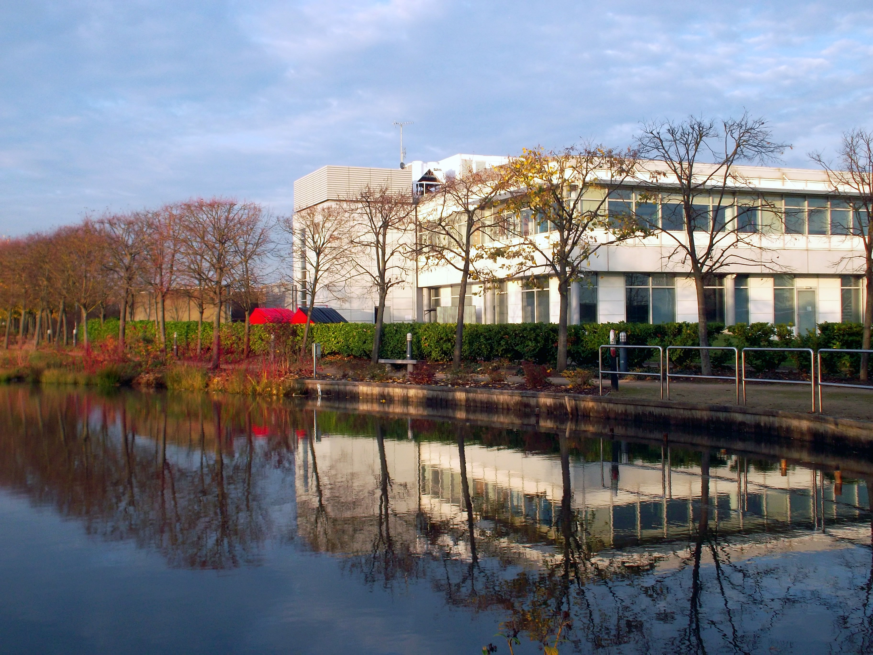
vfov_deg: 38.7
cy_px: 328
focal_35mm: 37
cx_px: 436
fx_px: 933
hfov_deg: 50.1
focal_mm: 5.2
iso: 80
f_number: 3.7
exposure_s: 1/220
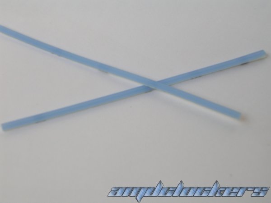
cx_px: 136
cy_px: 102
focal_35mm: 86
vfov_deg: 17.2
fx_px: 673
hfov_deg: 22.8
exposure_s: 1/119
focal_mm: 13
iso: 50
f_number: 4.1
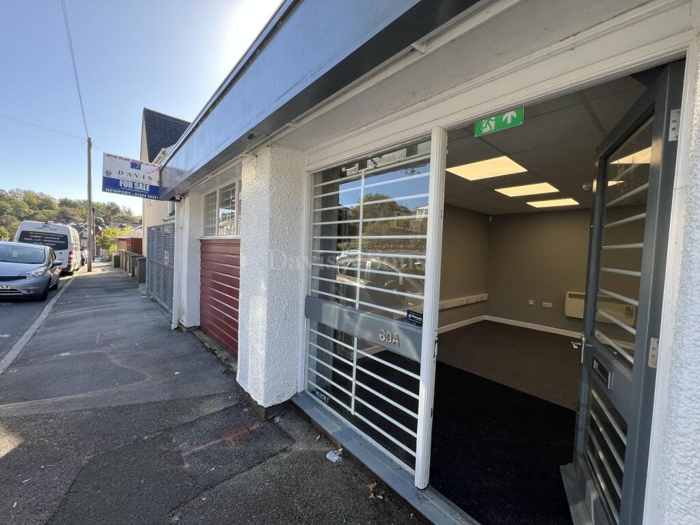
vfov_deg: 89.9
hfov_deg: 106.2
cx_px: 350
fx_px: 263
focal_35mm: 13
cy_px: 262
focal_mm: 1.57
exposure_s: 1/236
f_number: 1.8
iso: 32
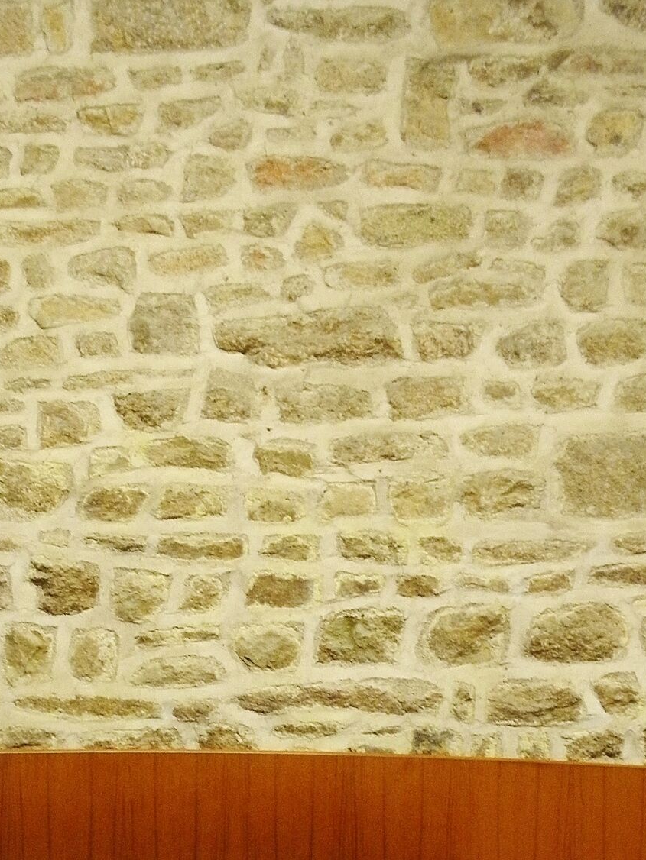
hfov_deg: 19.3
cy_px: 817
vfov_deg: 25.0
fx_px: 1865
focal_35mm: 75
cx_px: 68
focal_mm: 5.9
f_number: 3.6
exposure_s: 1/8
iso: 250
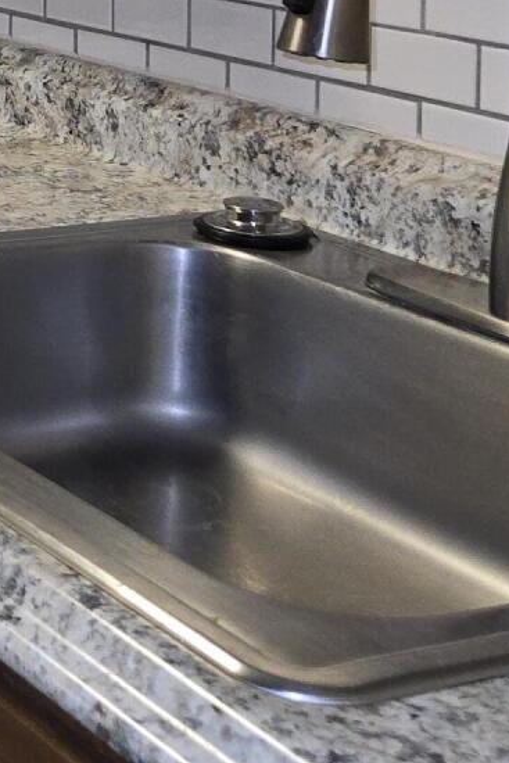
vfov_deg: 21.9
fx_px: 1844
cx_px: -477
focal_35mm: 87
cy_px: -112
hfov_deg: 13.6
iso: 100
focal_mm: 5.4
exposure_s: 1/40
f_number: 1.8
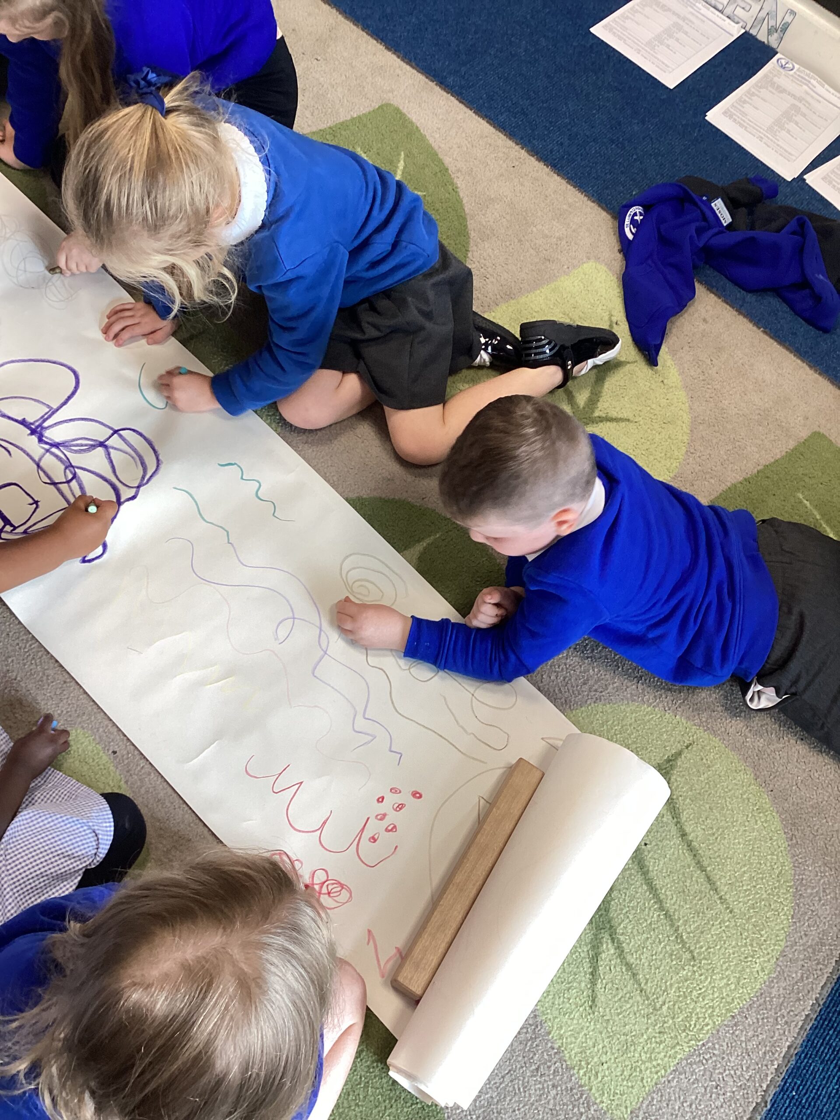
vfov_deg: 58.4
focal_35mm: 31
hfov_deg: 45.4
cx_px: 420
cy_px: 560
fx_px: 1003
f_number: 2.4
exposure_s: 1/50
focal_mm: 3.3
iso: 64
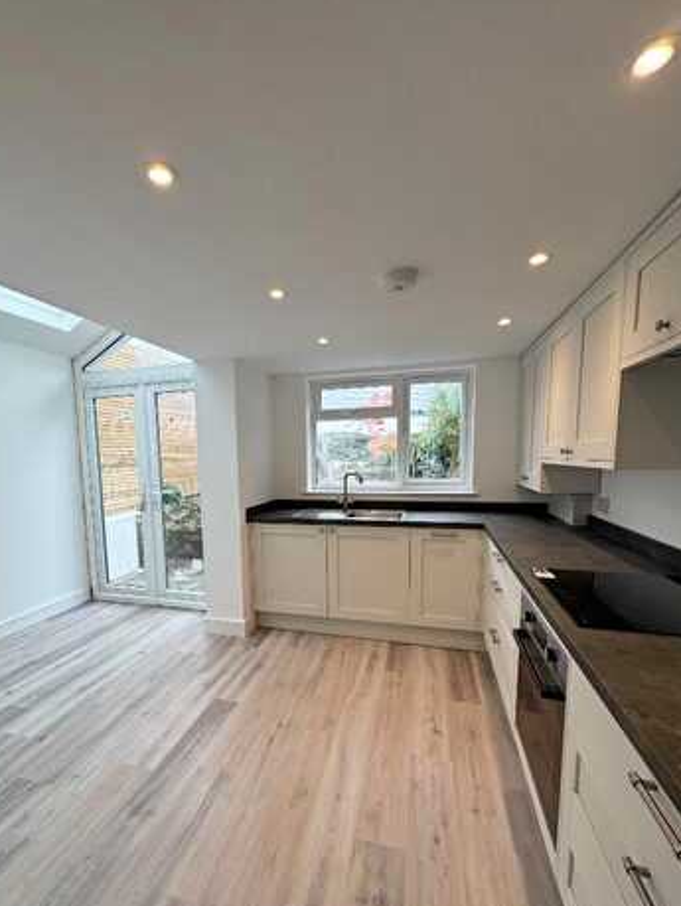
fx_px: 419
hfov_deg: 77.9
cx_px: 302
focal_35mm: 16
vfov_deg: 94.0
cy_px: 506
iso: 50
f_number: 2.2
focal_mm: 2.22
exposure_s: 1/100
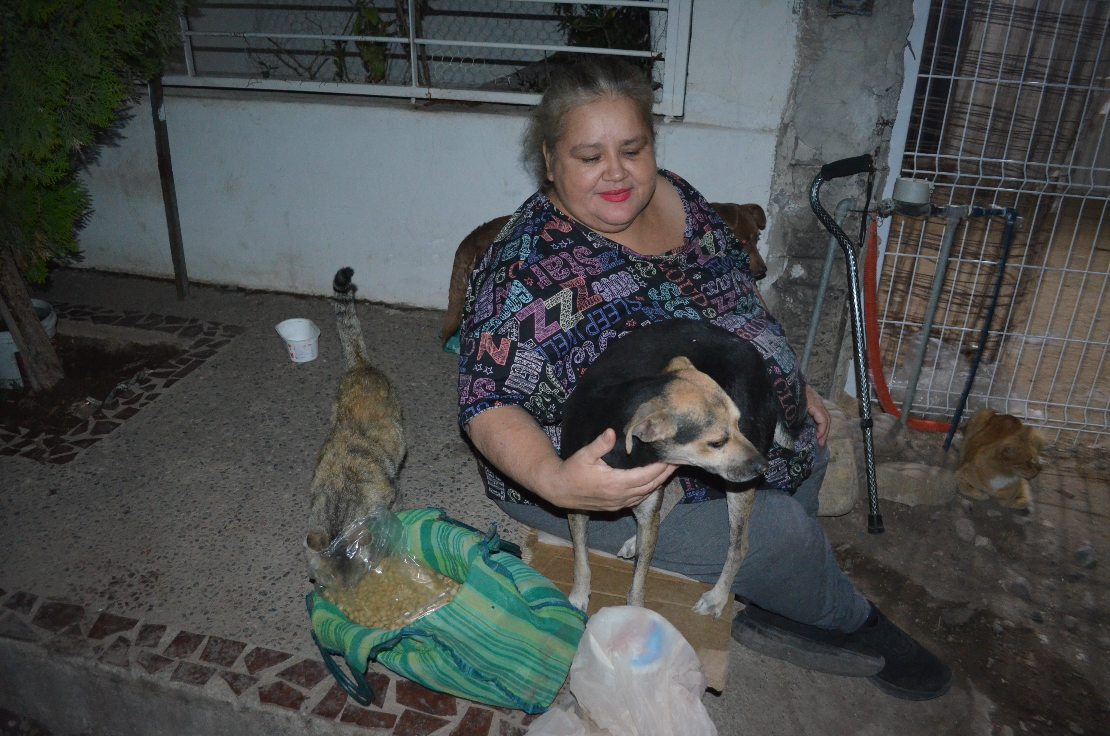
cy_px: 368
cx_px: 555
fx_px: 831
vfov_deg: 47.7
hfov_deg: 67.5
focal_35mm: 27
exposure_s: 1/60
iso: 3200
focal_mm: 18
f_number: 3.5
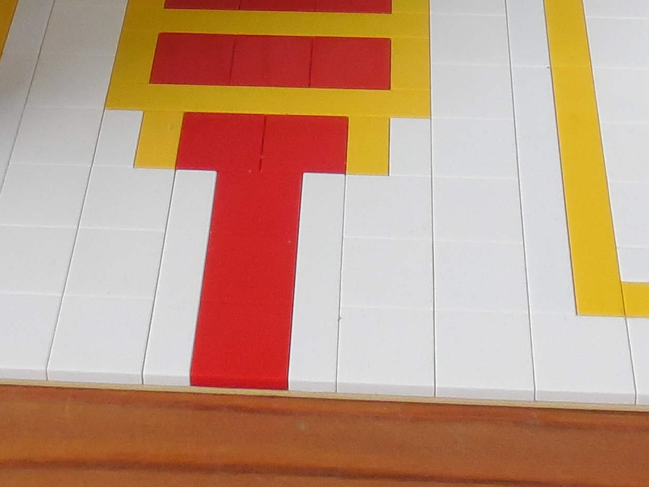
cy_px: -395
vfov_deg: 14.1
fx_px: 1743
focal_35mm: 93
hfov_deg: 21.0
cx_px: 224
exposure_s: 1/30
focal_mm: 4.5
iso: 320
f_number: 3.1
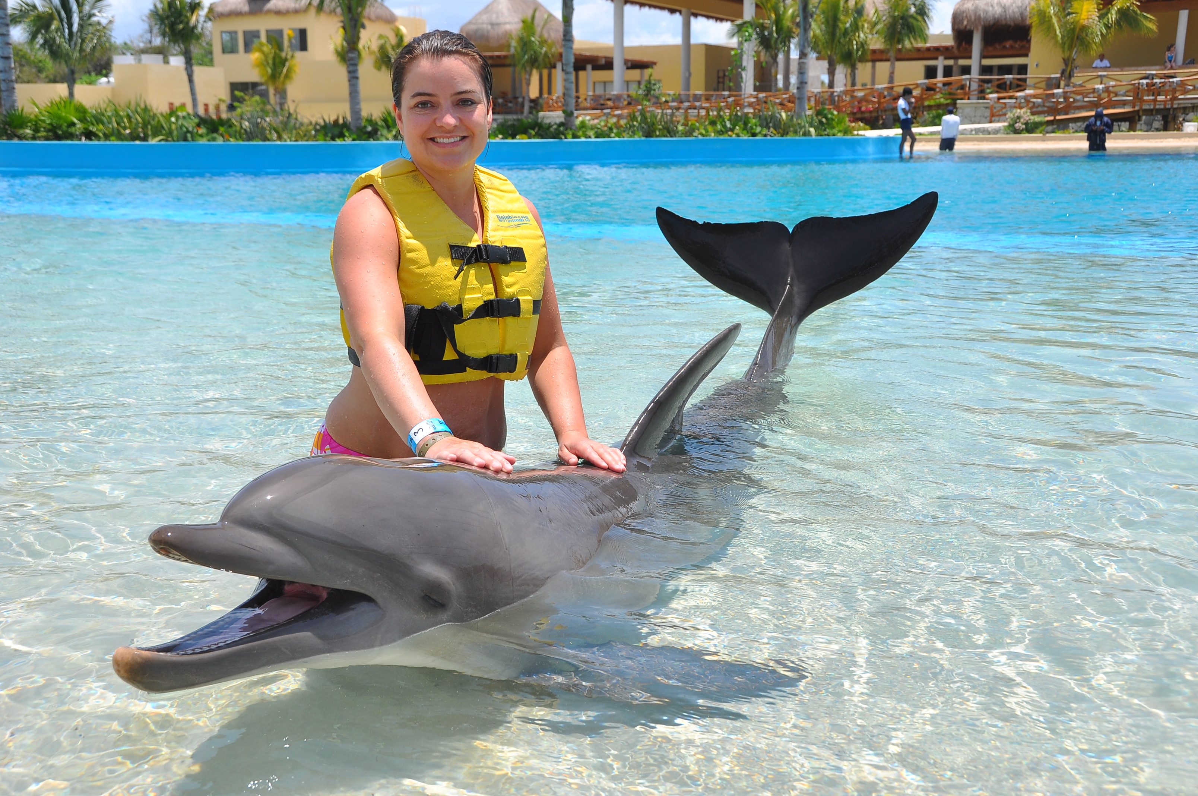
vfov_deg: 34.1
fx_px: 1296
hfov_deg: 49.6
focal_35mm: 39
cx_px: 599
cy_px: 398
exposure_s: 1/400
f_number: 8
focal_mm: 26
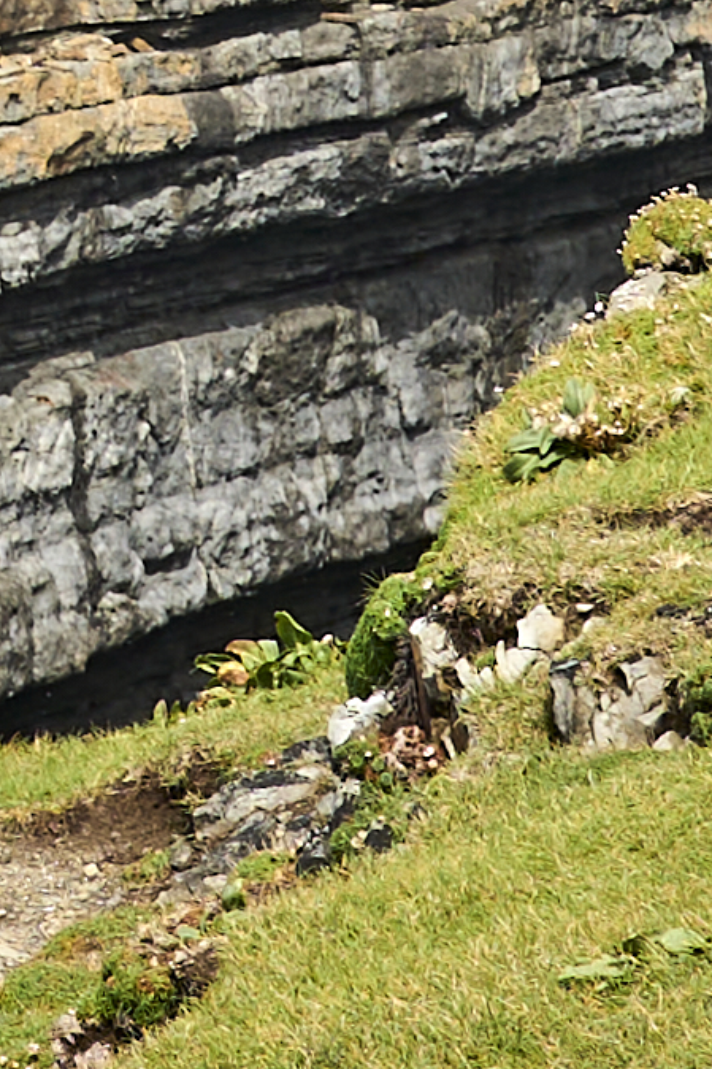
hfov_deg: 5.4
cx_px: -626
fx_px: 7390
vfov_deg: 8.1
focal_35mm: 249
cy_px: -550
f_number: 8
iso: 100
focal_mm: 24
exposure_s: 1/400
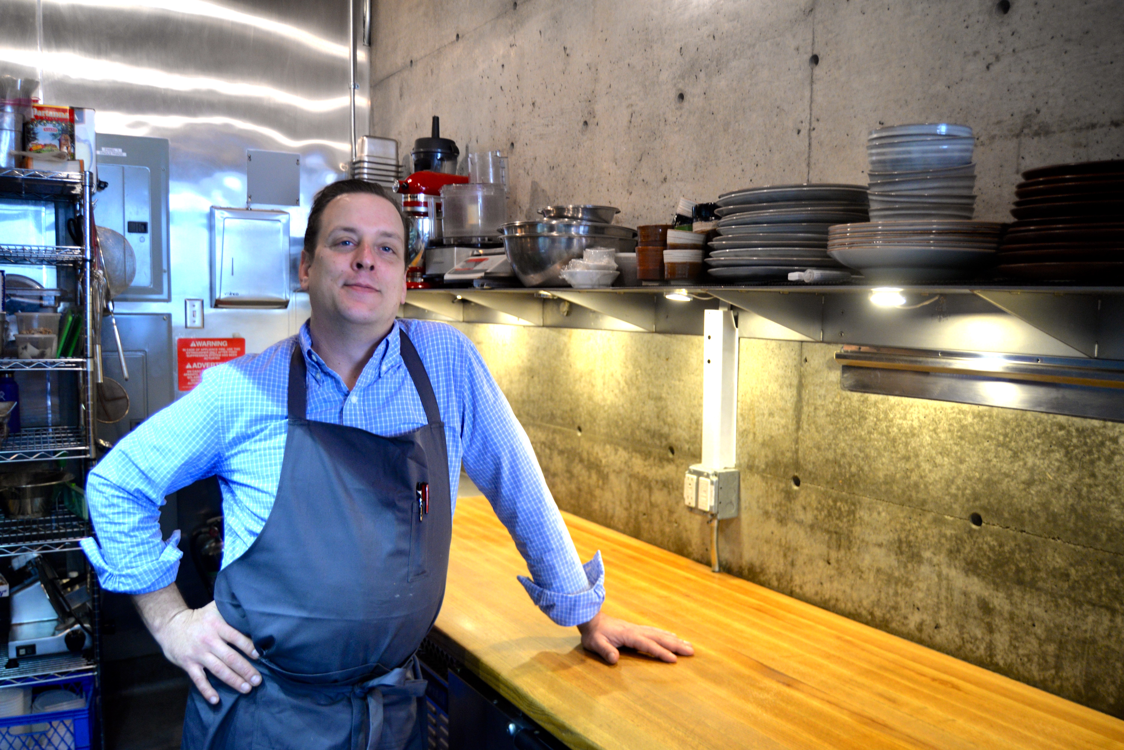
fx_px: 937
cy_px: 375
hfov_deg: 61.9
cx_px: 562
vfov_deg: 43.6
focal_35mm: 30
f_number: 4.2
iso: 800
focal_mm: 30
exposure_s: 1/30
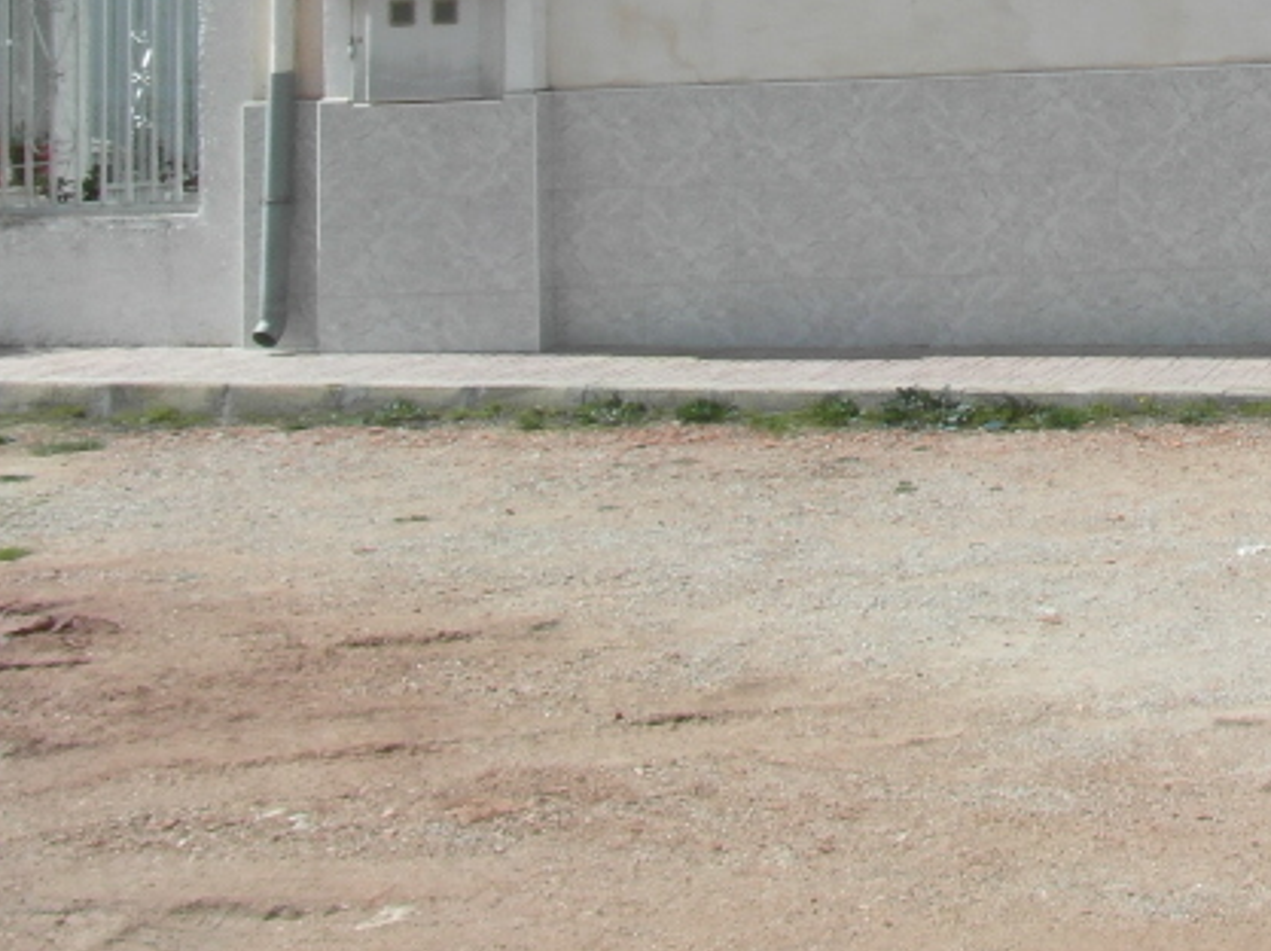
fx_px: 2164
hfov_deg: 29.7
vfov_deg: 23.0
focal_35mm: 59
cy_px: -140
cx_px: 1369
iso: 80
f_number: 6.6
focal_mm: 4
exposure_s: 1/250
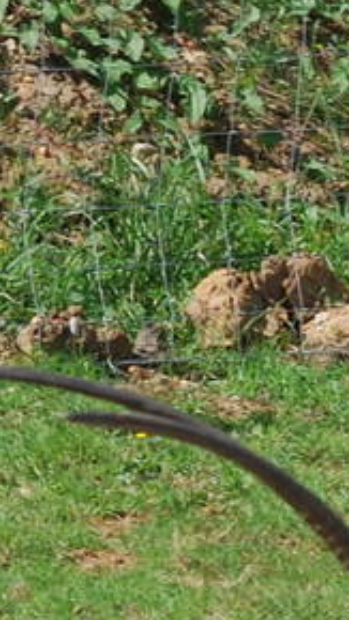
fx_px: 19307
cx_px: 103
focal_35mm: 1173
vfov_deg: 1.8
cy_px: 724
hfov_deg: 1.0
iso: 100
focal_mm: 135
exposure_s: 1/200
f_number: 8
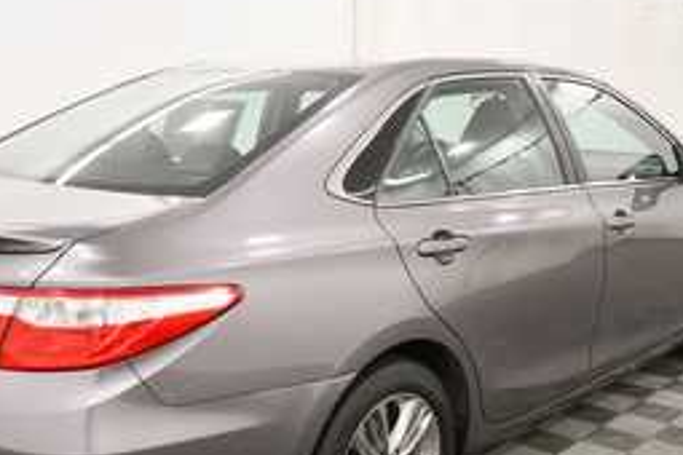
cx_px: 292
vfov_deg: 28.4
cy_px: 317
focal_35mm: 47
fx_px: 892
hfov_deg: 41.8
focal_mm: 20
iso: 1400
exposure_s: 1/125
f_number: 5.6
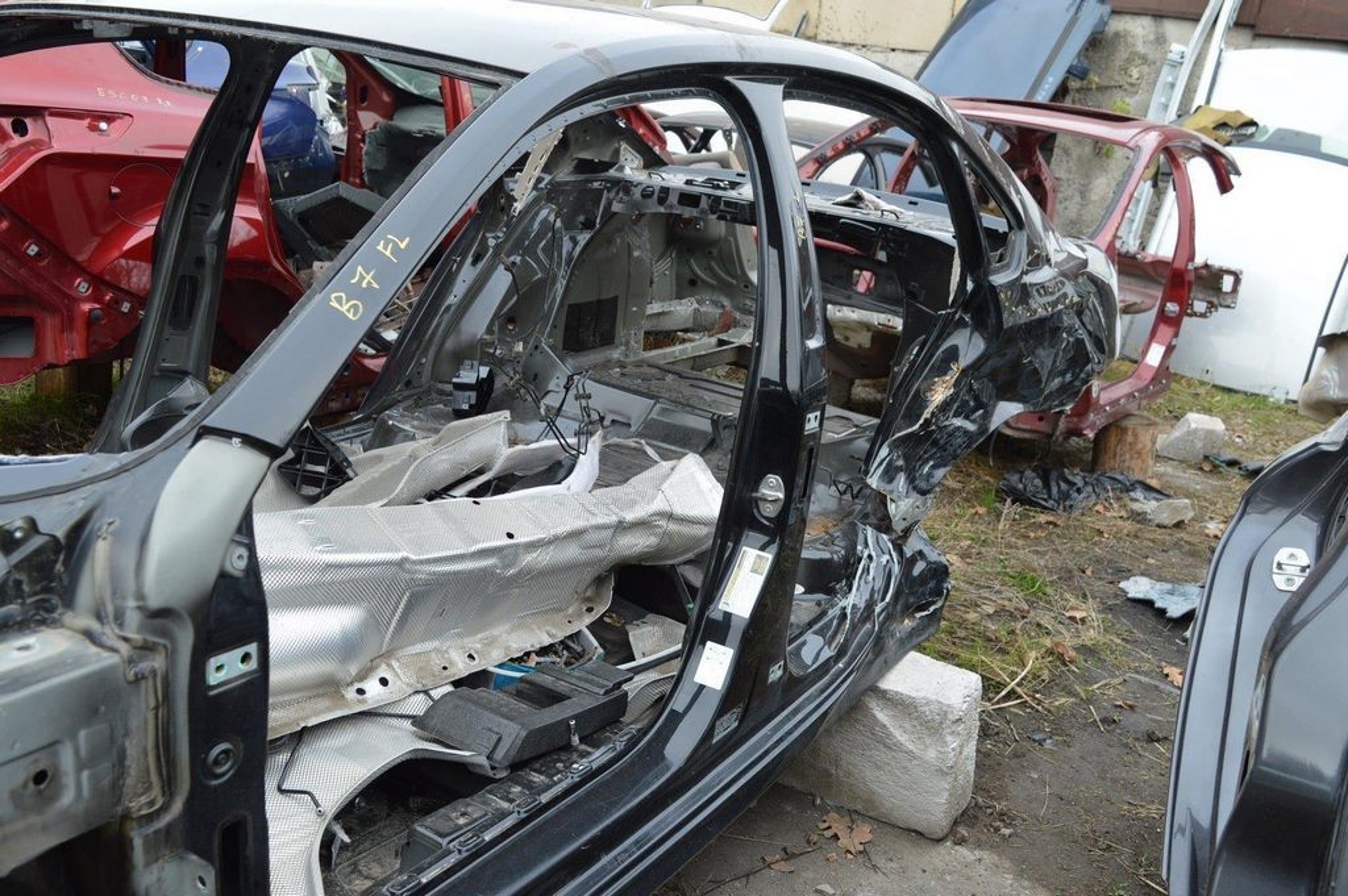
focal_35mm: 34
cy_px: 448
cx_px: 674
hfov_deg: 55.1
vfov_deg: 38.3
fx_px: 1291
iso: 250
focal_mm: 23
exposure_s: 1/125
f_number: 5.6
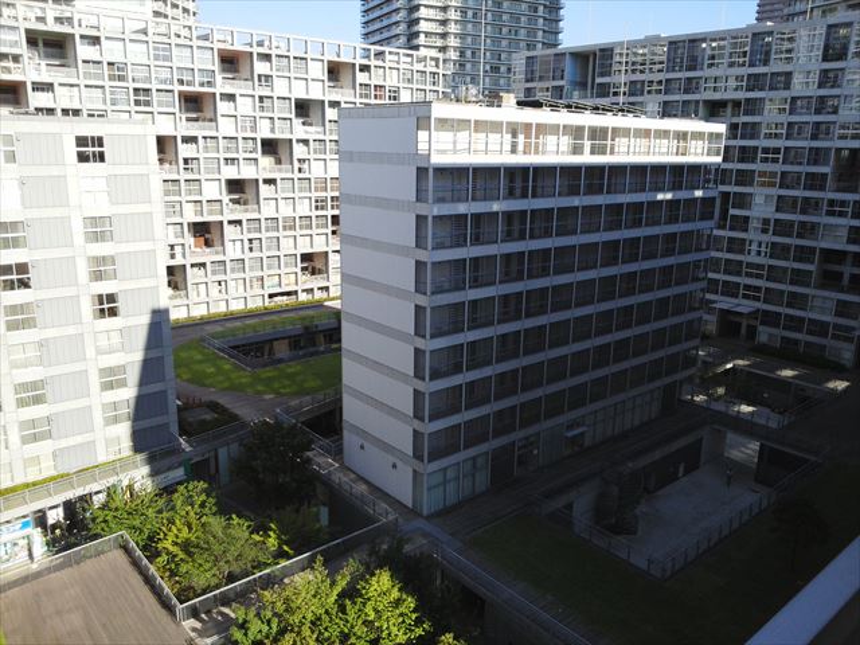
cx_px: 430
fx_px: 671
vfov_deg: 51.4
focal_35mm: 27
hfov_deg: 65.3
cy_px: 322
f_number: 2.4
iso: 71
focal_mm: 2.87
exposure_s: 1/1000
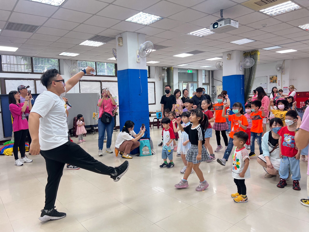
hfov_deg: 67.3
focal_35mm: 26
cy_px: 116
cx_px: 154
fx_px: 232
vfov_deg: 53.1
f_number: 1.5
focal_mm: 5.7
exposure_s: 1/60
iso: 80
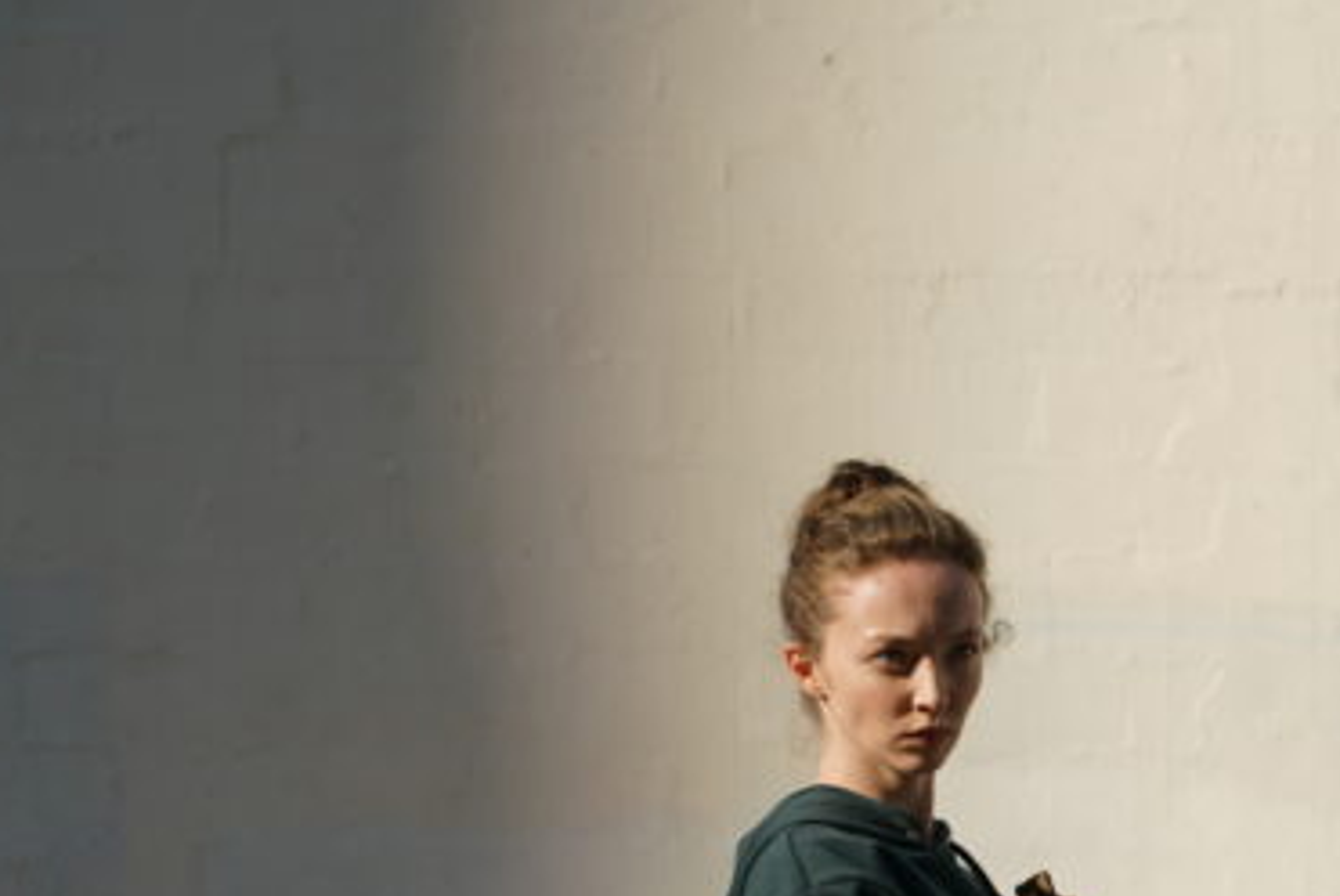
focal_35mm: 193
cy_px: 1194
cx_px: 1571
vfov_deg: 7.1
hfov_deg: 10.5
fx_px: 7189
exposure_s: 1/1000
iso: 100
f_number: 4
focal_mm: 70
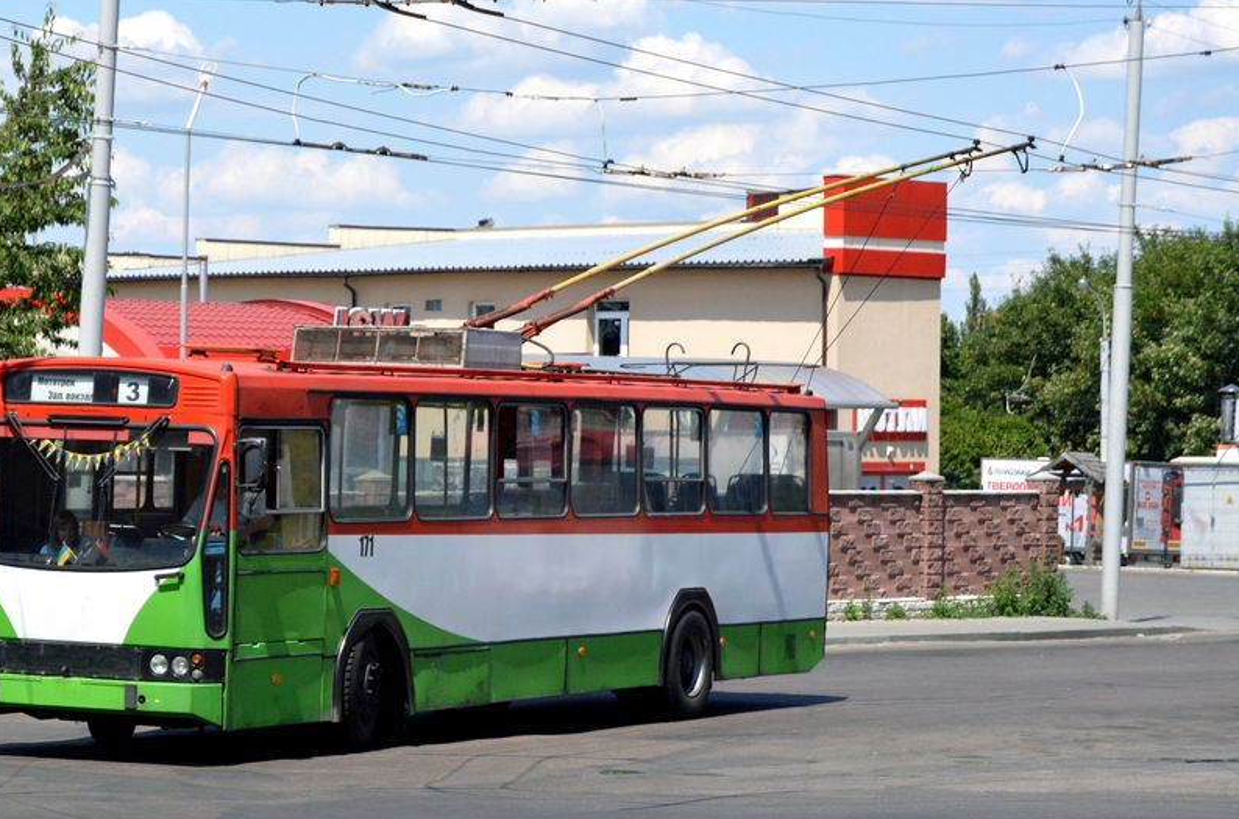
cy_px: 507
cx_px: 356
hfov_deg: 16.4
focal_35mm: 125
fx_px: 4283
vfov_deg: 10.9
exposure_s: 1/3200
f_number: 5.6
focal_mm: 55
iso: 800
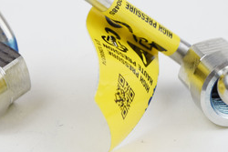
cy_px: 34
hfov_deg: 9.7
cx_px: 92
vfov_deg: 6.5
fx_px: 1339
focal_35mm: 211
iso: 1100
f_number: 5.6
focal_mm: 55
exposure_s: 1/60
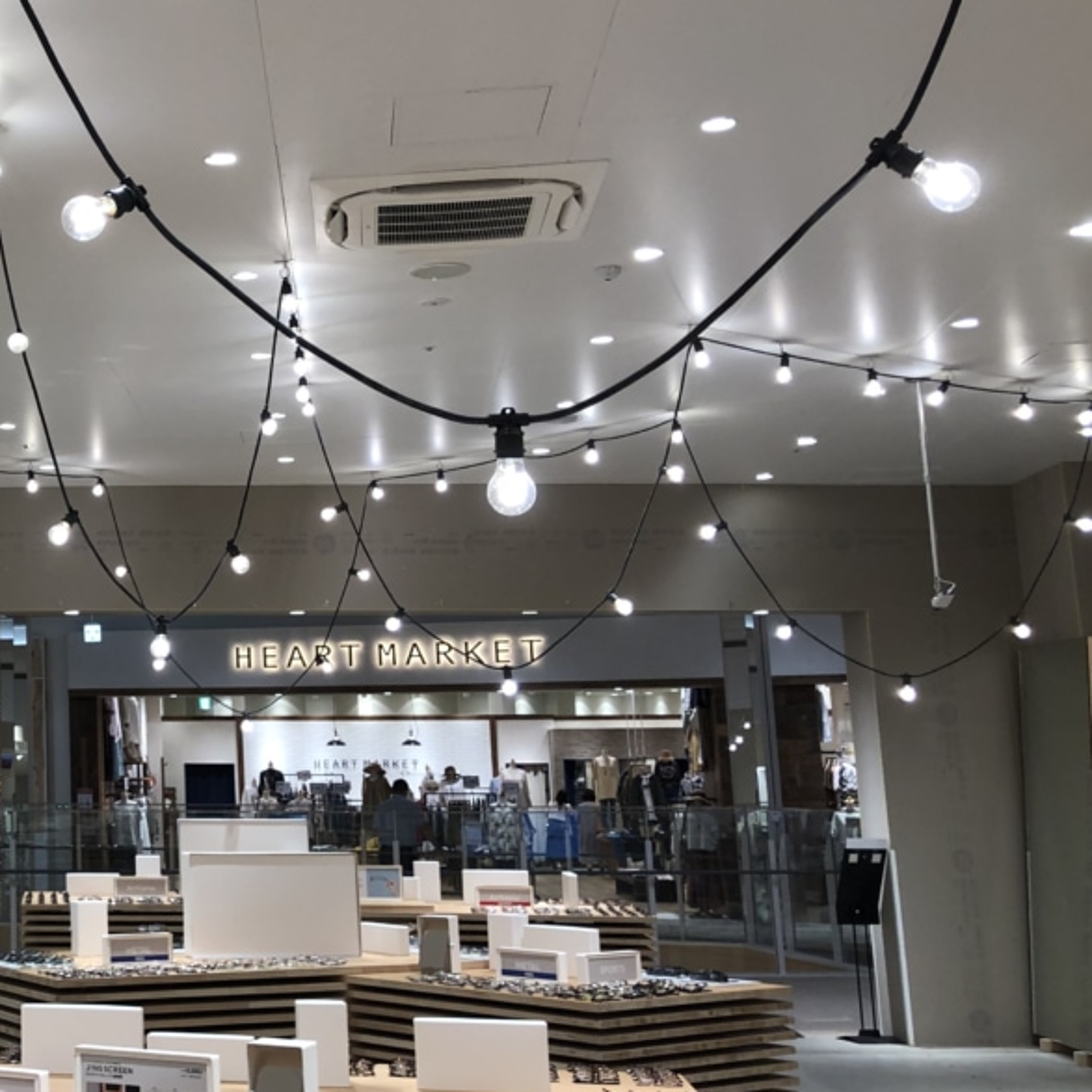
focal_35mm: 54
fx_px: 1927
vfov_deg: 31.5
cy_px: 413
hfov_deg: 29.3
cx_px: -32
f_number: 1.8
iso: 40
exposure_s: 1/100
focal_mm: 3.99
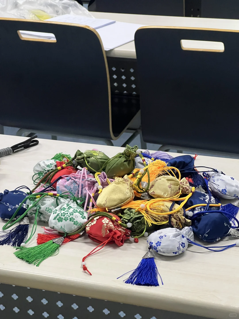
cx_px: 120
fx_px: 709
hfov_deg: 19.1
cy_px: 160
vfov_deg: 25.3
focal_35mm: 77
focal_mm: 9
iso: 640
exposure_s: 1/60
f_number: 2.8
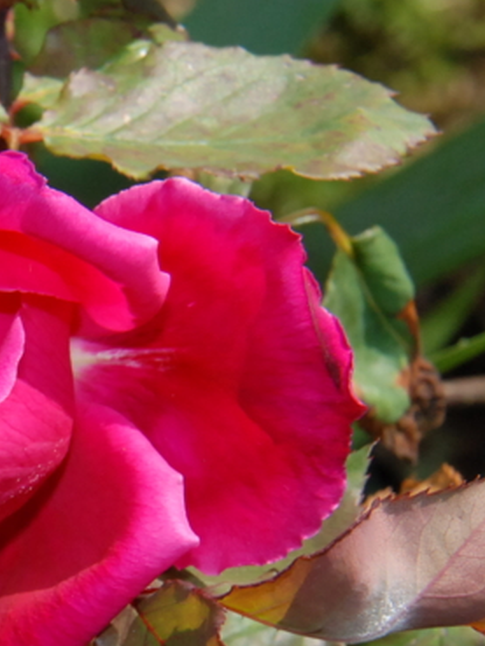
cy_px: 464
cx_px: -63
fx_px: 6553
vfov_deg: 5.6
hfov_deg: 4.2
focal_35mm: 351
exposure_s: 1/200
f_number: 18
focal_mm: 112
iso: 800
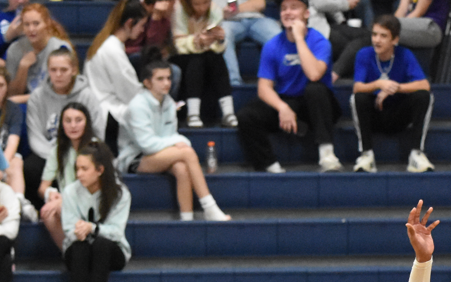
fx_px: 4811
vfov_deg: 3.3
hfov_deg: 5.3
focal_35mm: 391
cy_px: 379
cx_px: 553
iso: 9000
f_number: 2.8
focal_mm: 95
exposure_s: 1/800
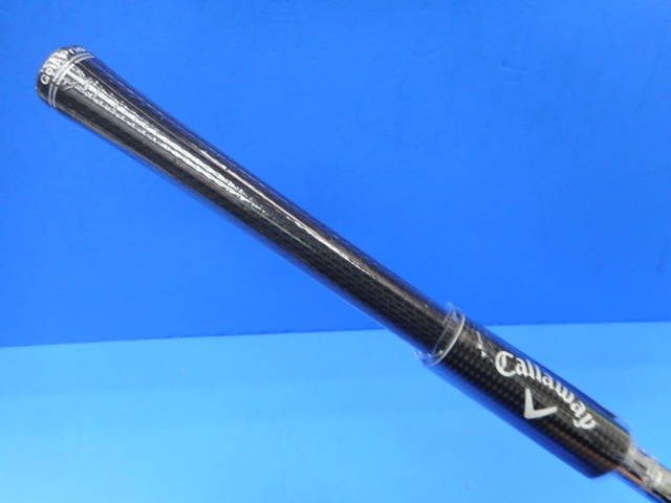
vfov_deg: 54.9
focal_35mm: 25
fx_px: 485
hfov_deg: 69.4
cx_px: 336
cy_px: 252
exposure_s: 1/30
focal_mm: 4.5
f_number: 3.7
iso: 140
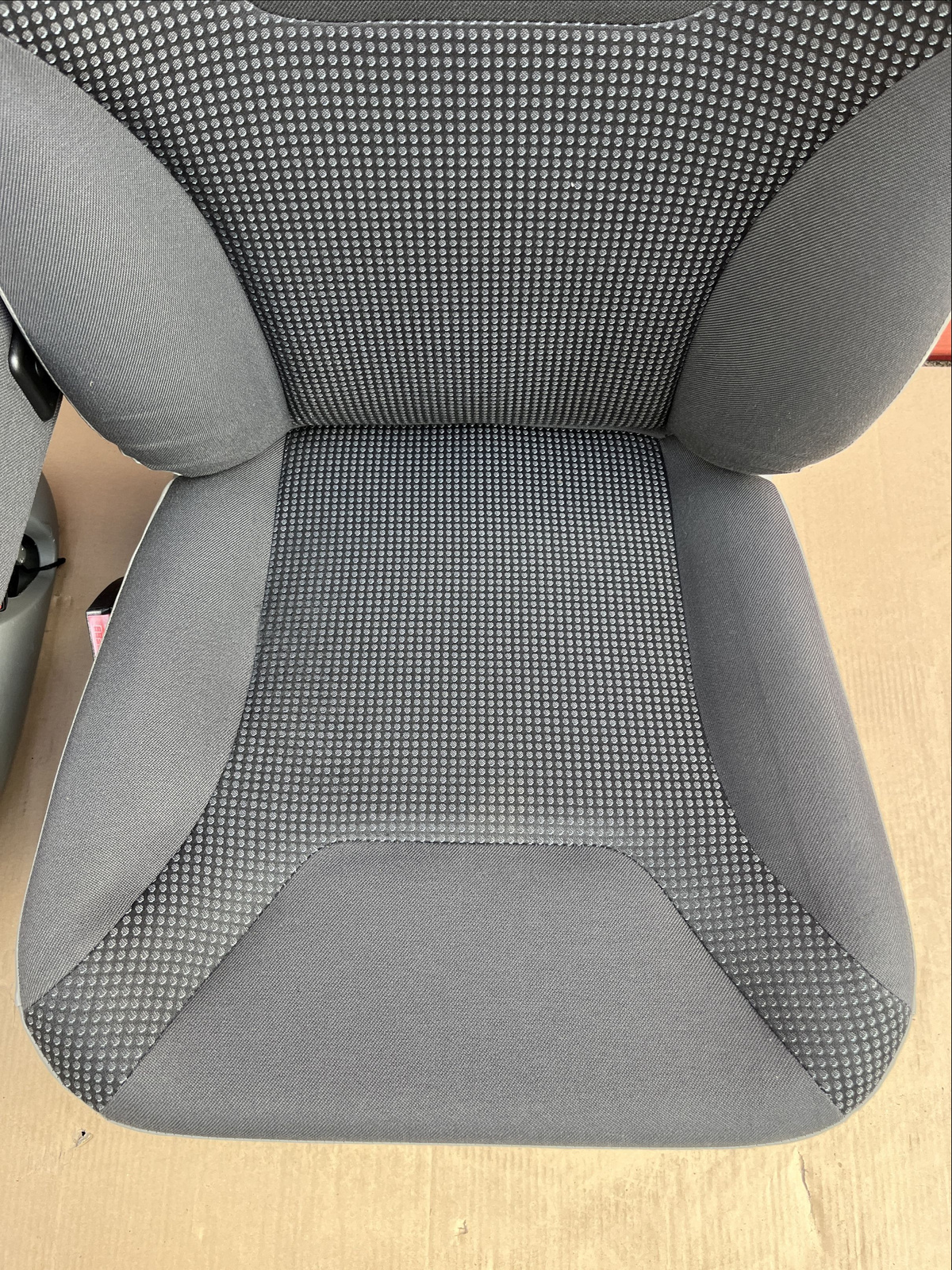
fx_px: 953
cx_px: 476
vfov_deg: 67.3
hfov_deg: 53.1
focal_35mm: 26
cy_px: 635
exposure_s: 1/121
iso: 50
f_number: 1.6
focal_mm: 5.1
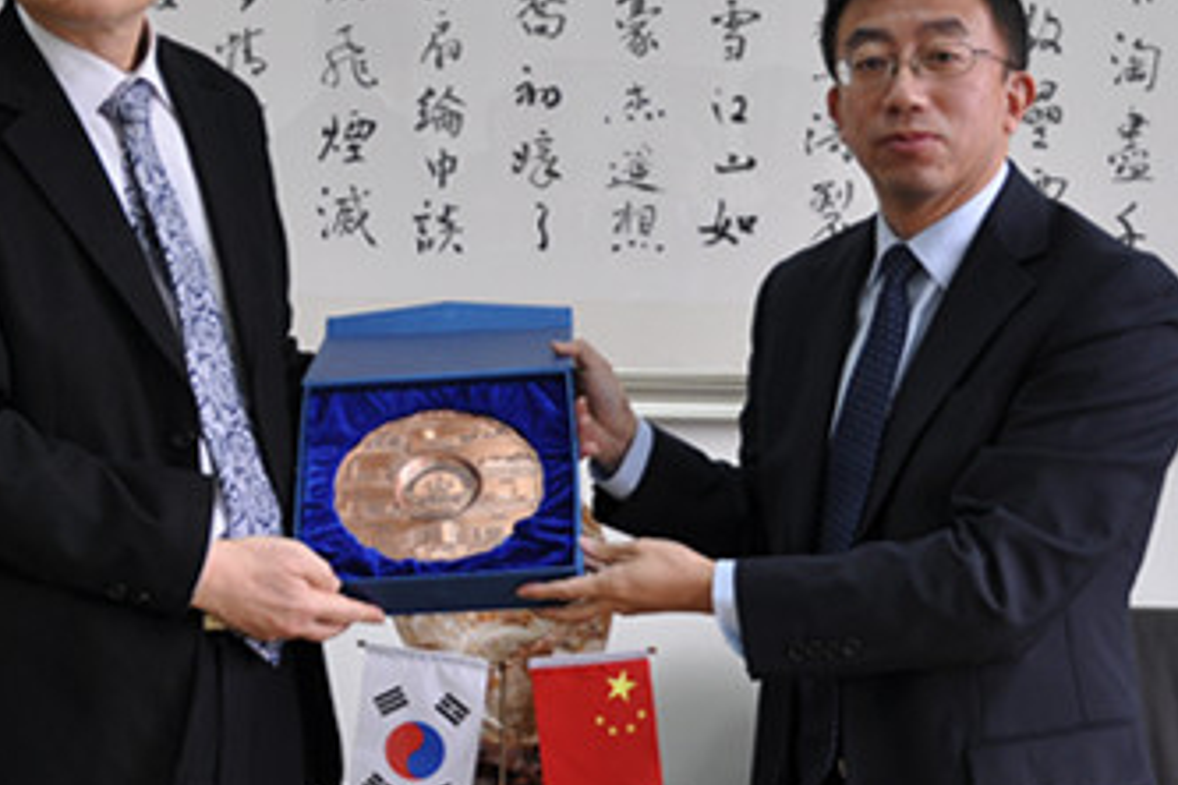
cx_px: 338
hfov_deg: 25.1
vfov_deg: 17.0
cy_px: 265
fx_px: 2618
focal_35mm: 80
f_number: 3.8
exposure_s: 1/50
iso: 200
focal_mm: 24
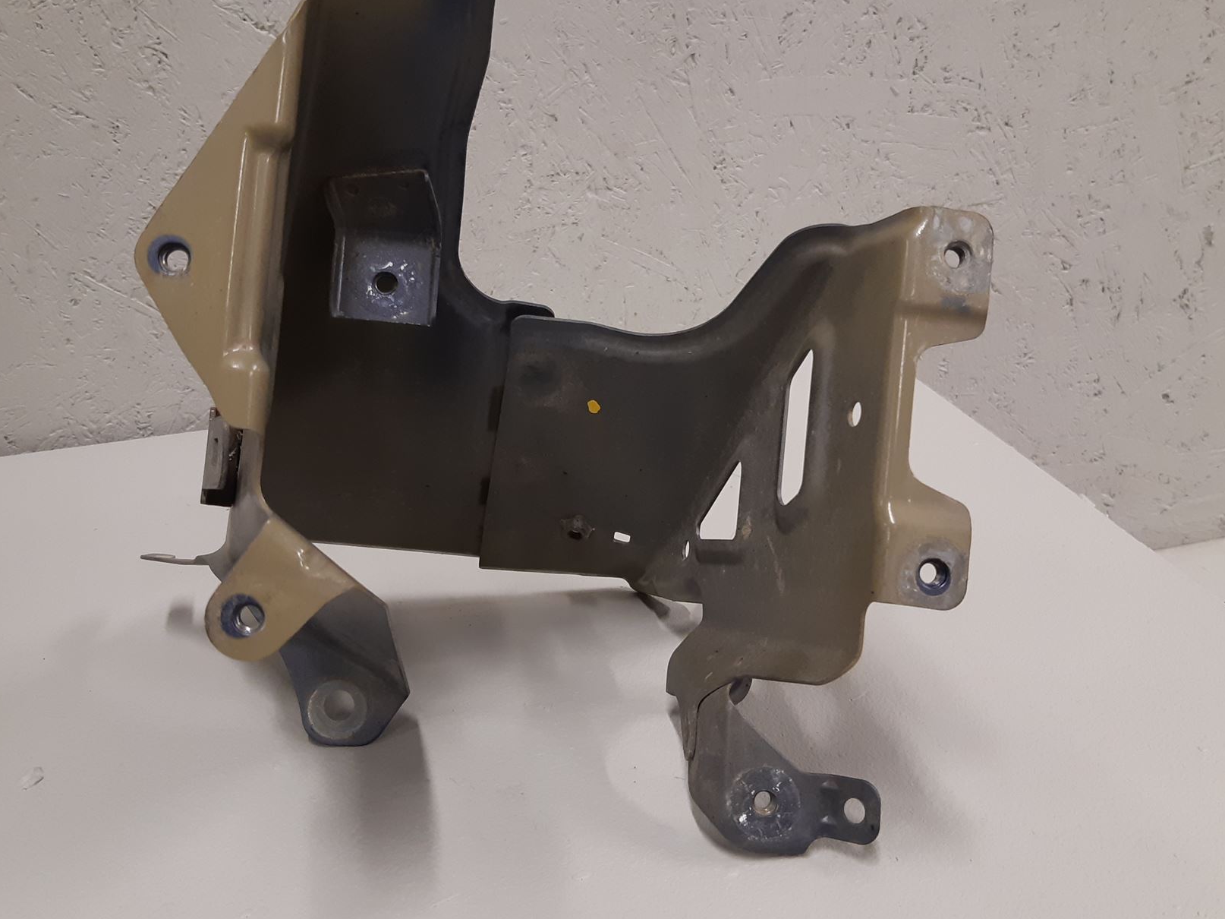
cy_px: 434
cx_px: 622
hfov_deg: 55.4
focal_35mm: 33
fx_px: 1168
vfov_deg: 42.9
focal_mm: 3.93
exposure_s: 1/50
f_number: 1.7
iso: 125
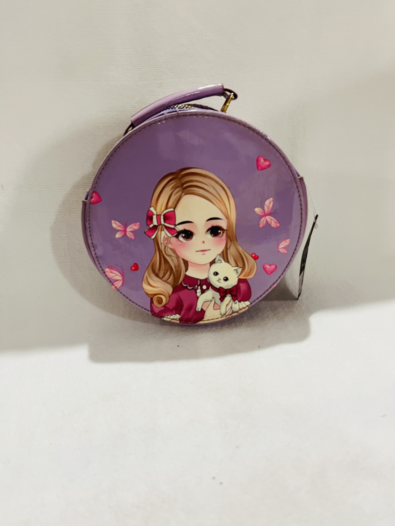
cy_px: 263
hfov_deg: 53.1
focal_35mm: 26
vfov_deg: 67.3
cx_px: 198
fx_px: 396
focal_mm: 5.1
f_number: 1.6
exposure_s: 1/50
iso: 200
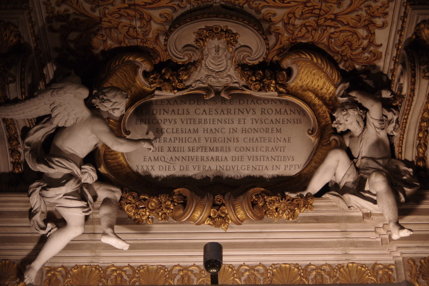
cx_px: 214
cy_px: 143
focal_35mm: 72
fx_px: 858
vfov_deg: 18.9
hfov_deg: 28.1
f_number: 4.5
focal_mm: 48
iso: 1600
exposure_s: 1/125
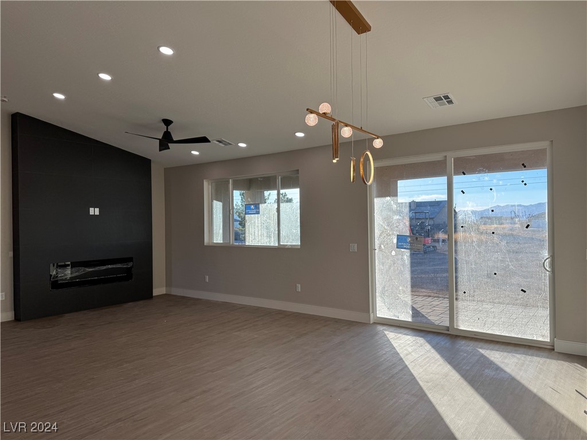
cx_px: 294
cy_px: 220
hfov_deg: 71.6
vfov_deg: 56.8
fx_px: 407
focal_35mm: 24
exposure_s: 1/900
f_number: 1.78
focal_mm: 6.76
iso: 80
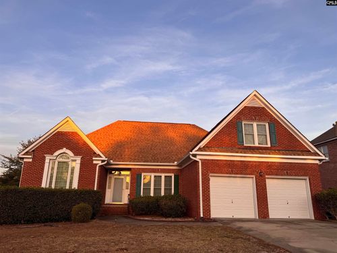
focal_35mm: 24
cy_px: 126
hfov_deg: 71.6
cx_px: 168
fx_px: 234
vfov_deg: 56.8
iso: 80
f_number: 1.78
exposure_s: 1/853
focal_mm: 6.76
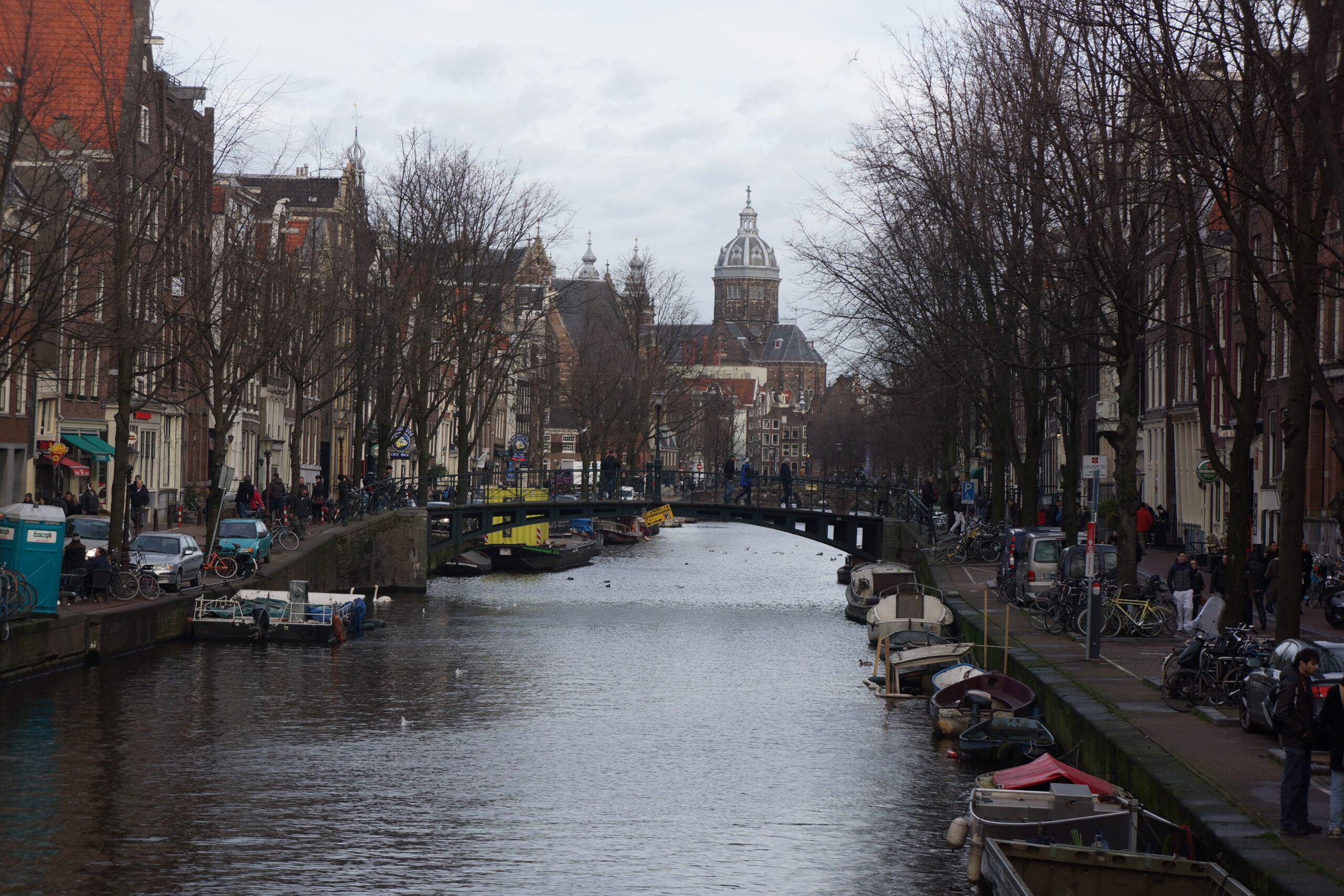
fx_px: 3061
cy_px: 448
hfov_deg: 24.8
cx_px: 672
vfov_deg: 16.7
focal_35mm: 82
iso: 200
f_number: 5.6
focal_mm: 55
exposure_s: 1/500
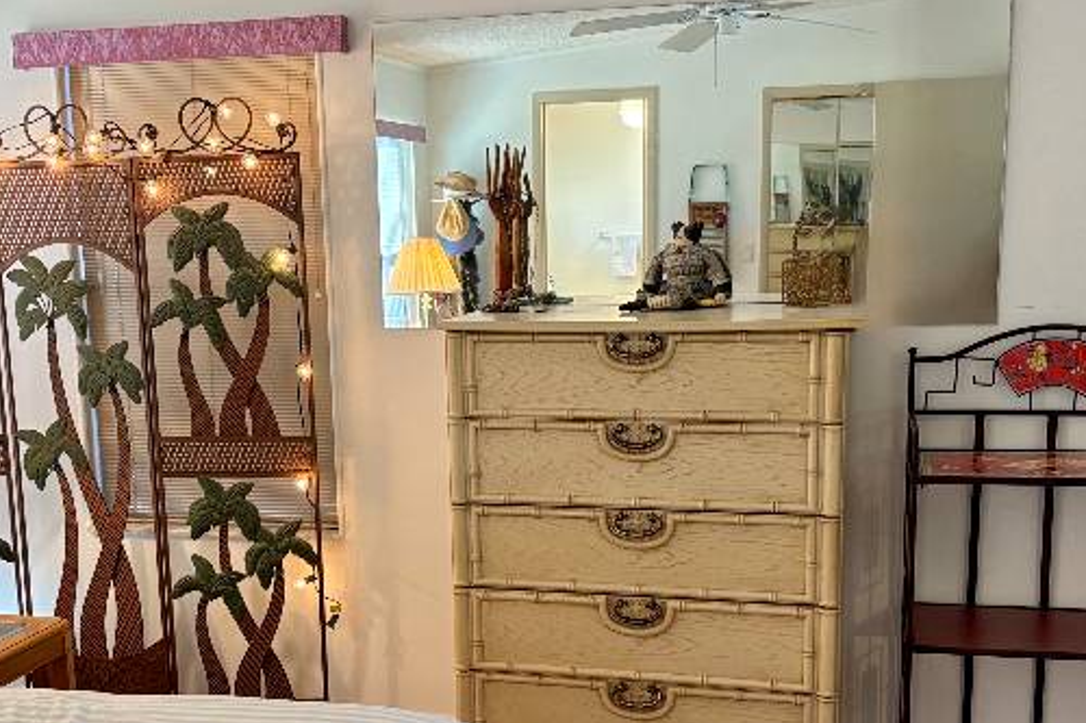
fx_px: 1387
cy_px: 477
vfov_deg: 29.0
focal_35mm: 46
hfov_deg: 42.7
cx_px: 489
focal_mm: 5.96
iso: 160
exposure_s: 1/60
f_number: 1.6
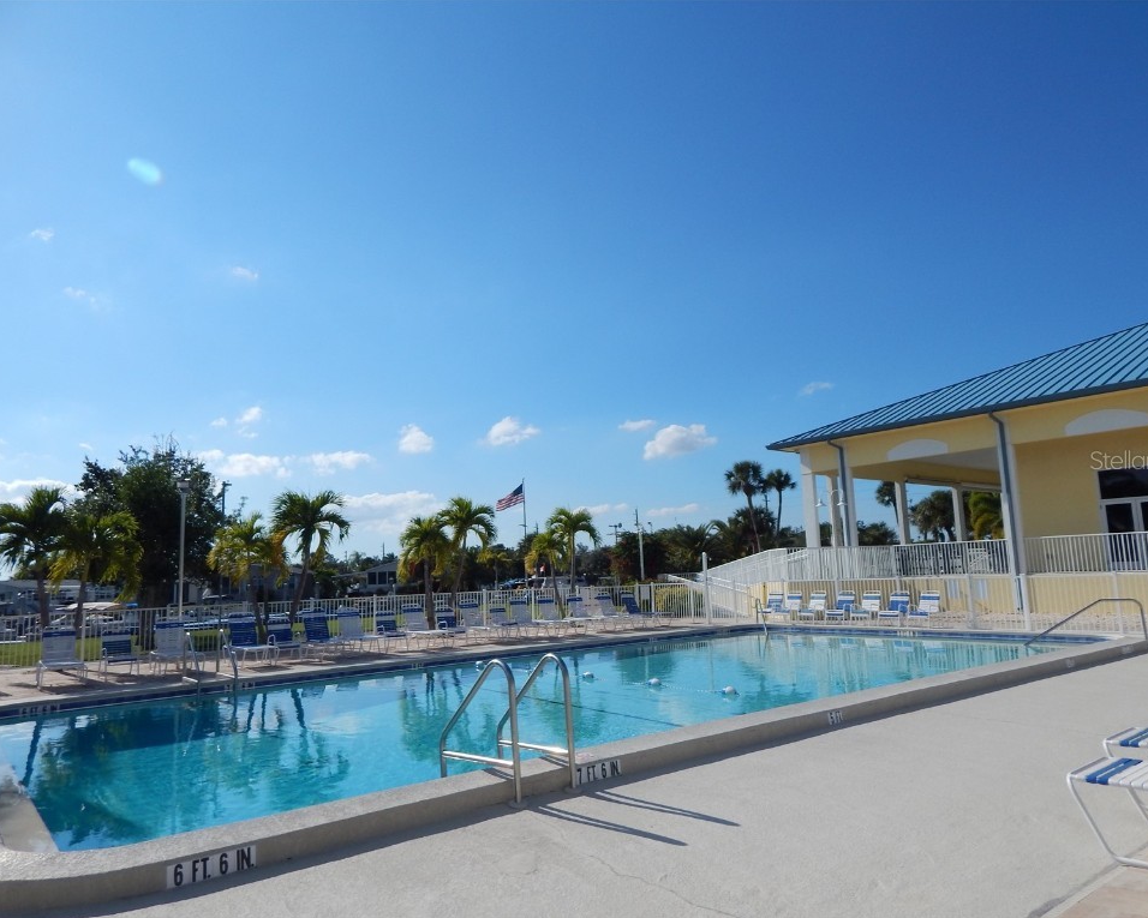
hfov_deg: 72.6
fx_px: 782
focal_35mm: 23
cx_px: 588
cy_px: 460
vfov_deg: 60.9
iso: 125
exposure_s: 1/1250
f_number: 6
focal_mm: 4
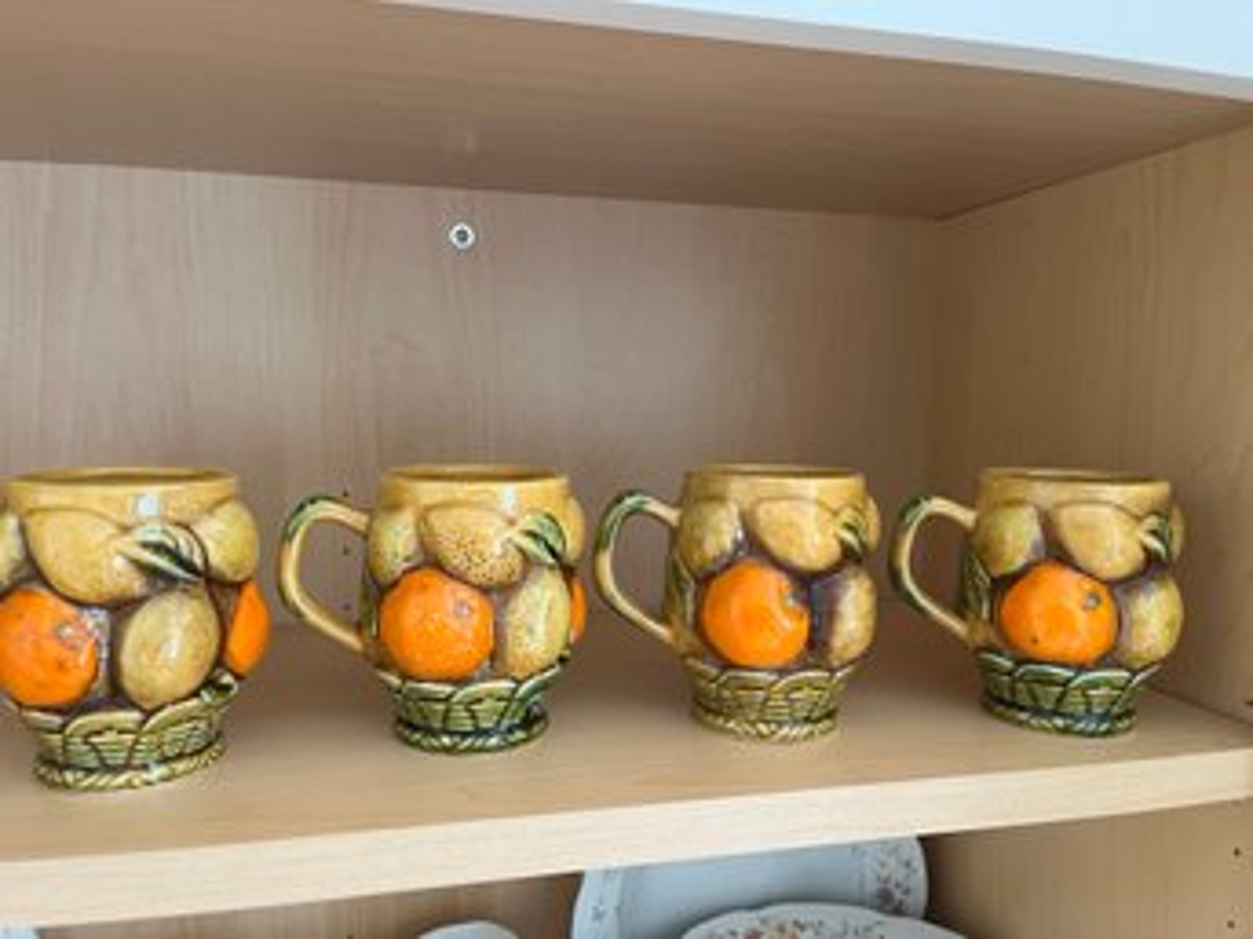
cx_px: 626
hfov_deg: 67.3
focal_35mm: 26
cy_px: 470
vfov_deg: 53.0
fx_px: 941
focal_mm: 5.1
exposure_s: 1/60
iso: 200
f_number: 1.6
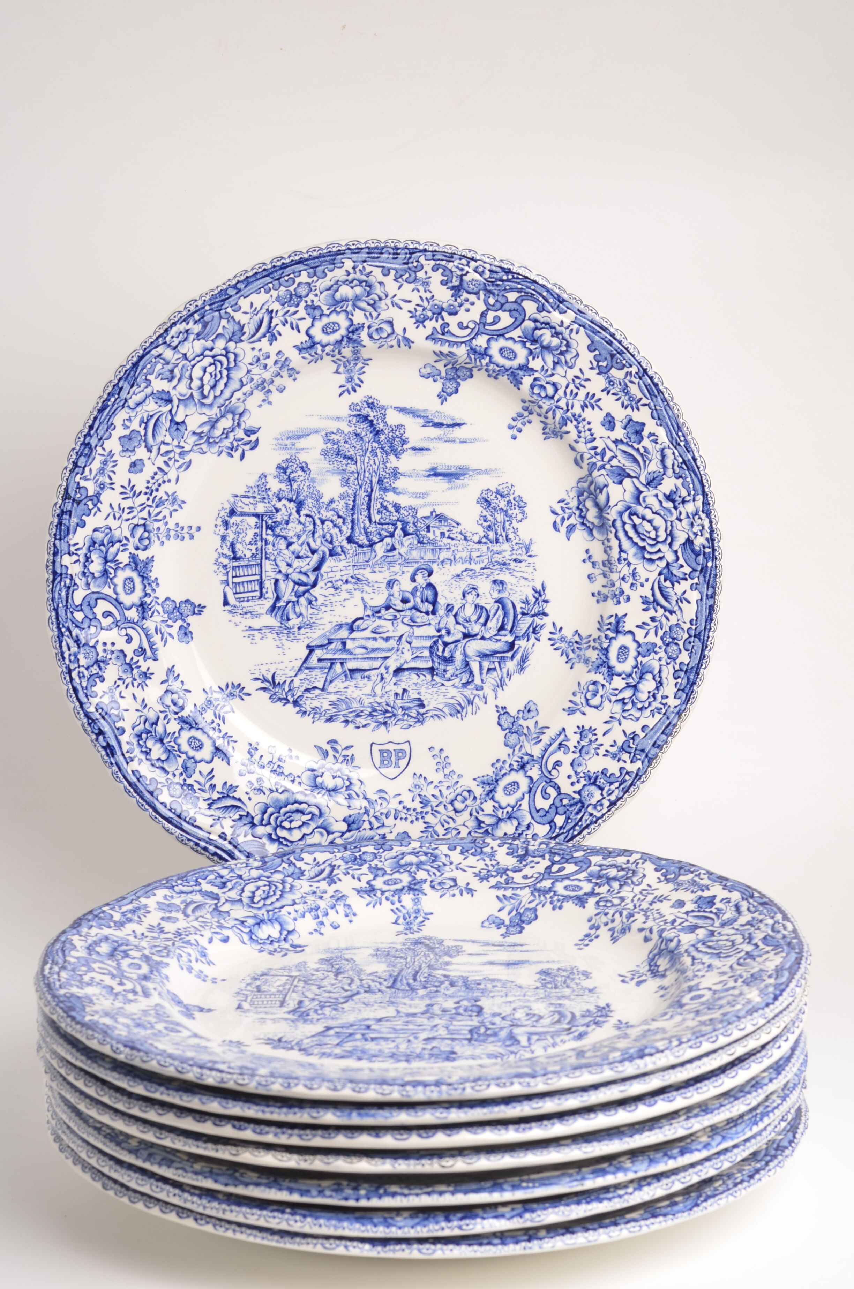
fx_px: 2681
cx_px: 427
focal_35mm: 75
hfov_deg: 18.1
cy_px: 644
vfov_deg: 27.0
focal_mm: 50
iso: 100
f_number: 11
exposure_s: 1/125
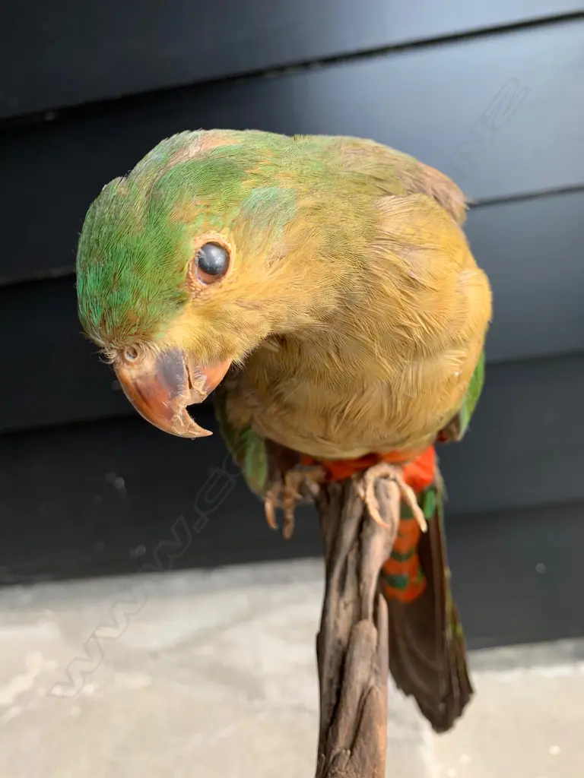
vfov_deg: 67.3
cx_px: 292
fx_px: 585
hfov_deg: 53.1
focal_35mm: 26
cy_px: 389
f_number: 1.8
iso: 40
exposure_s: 1/122
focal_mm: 4.25
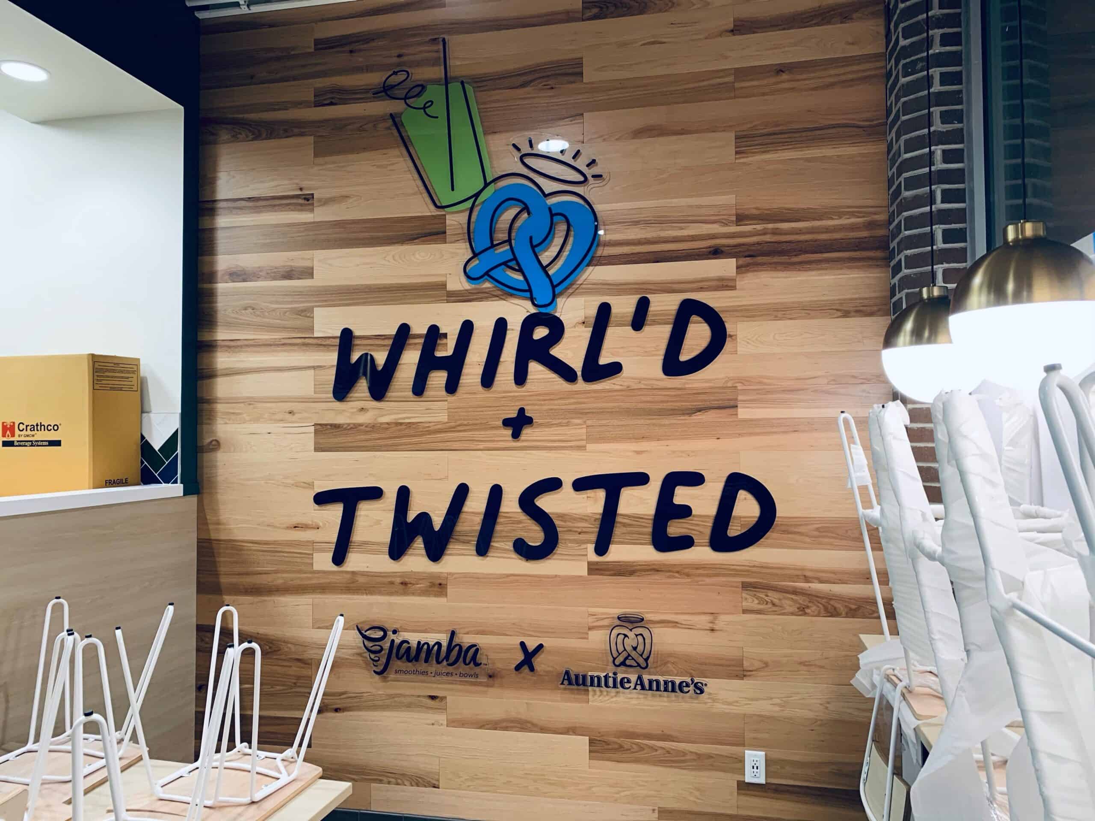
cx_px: 548
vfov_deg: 53.1
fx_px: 822
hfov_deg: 67.3
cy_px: 410
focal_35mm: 26
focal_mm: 4.25
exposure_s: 1/60
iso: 125
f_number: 1.8
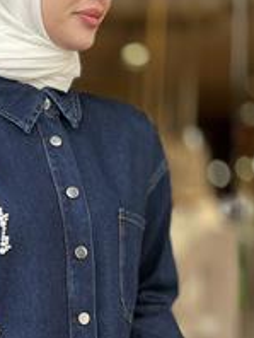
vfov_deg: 15.6
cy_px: 248
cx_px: 14
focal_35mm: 126
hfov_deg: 11.7
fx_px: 1230
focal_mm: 6.86
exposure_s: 1/299
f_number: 1.78
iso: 80
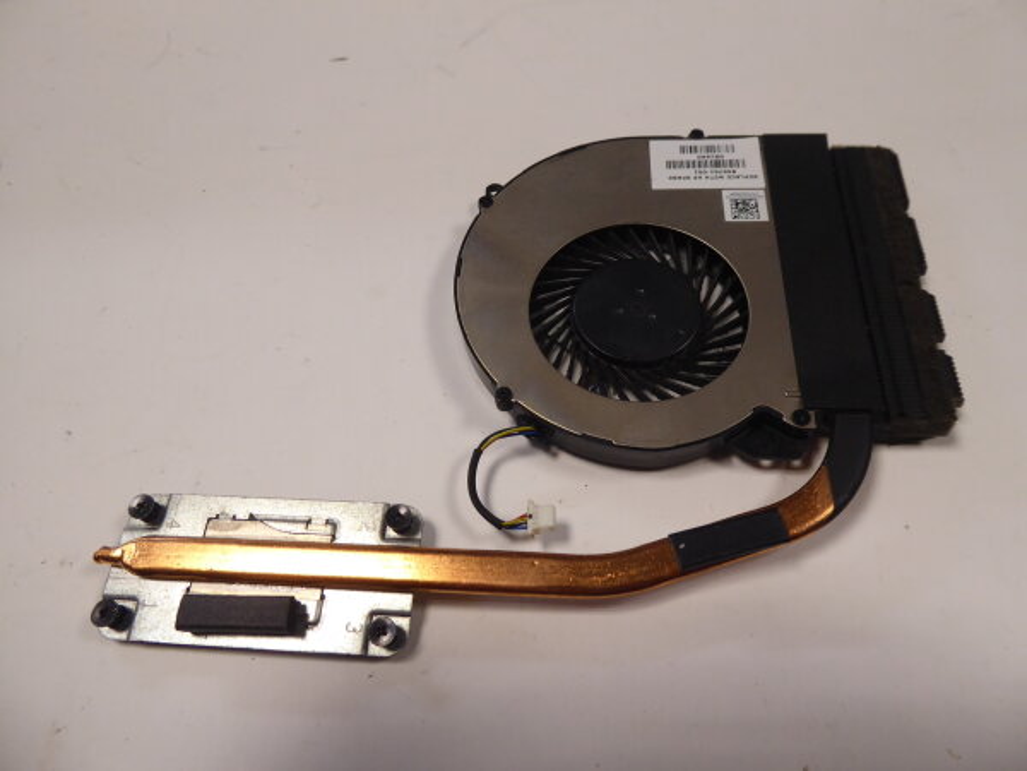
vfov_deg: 54.9
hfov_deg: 69.4
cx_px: 514
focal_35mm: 25
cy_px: 386
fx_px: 742
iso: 200
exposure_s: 1/60
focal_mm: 4.3
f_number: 3.3
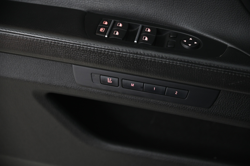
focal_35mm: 66
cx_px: 125
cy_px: 83
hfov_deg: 30.5
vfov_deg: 20.6
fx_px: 458
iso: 2000
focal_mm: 66
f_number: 4
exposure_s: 1/20
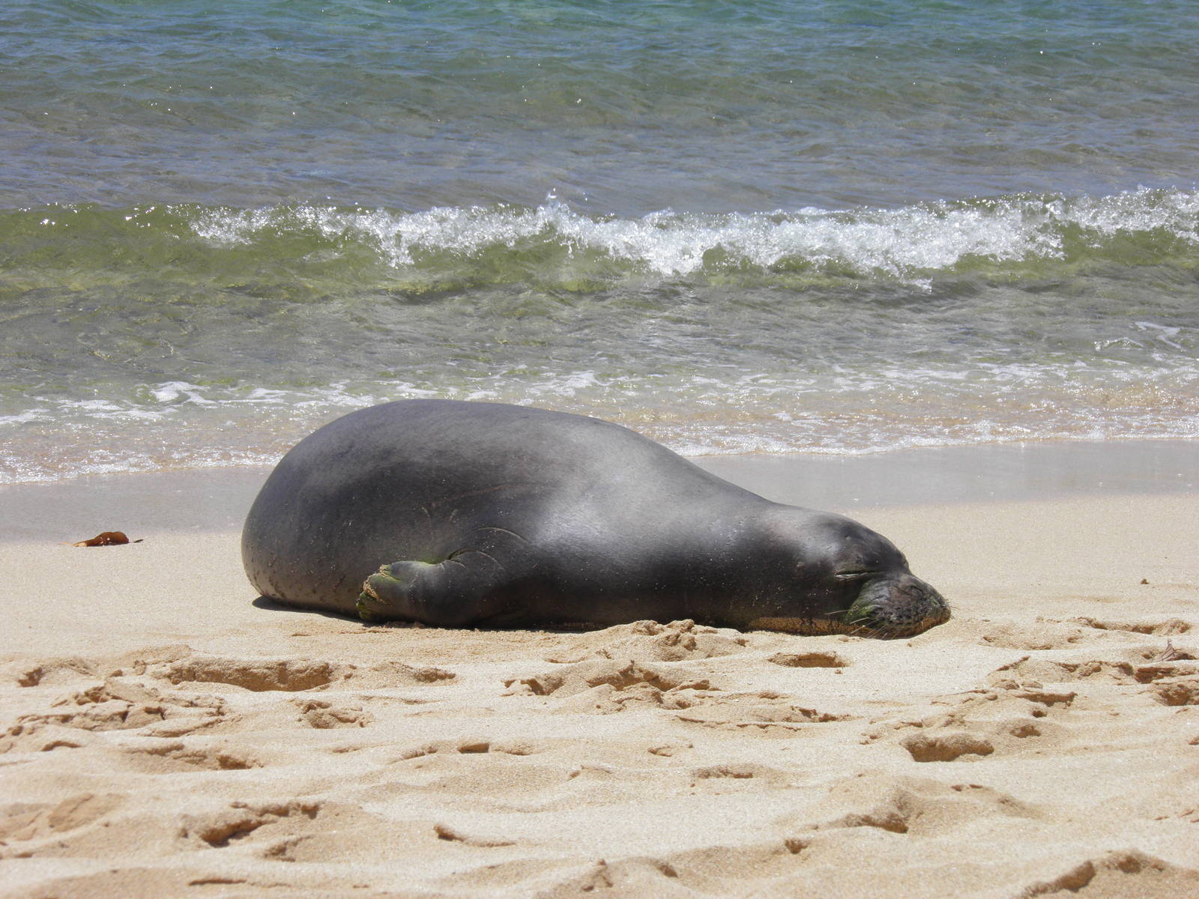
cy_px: 450
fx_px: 4884
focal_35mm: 141
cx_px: 600
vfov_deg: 10.5
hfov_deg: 14.0
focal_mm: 25.4
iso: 50
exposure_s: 1/500
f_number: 5.7
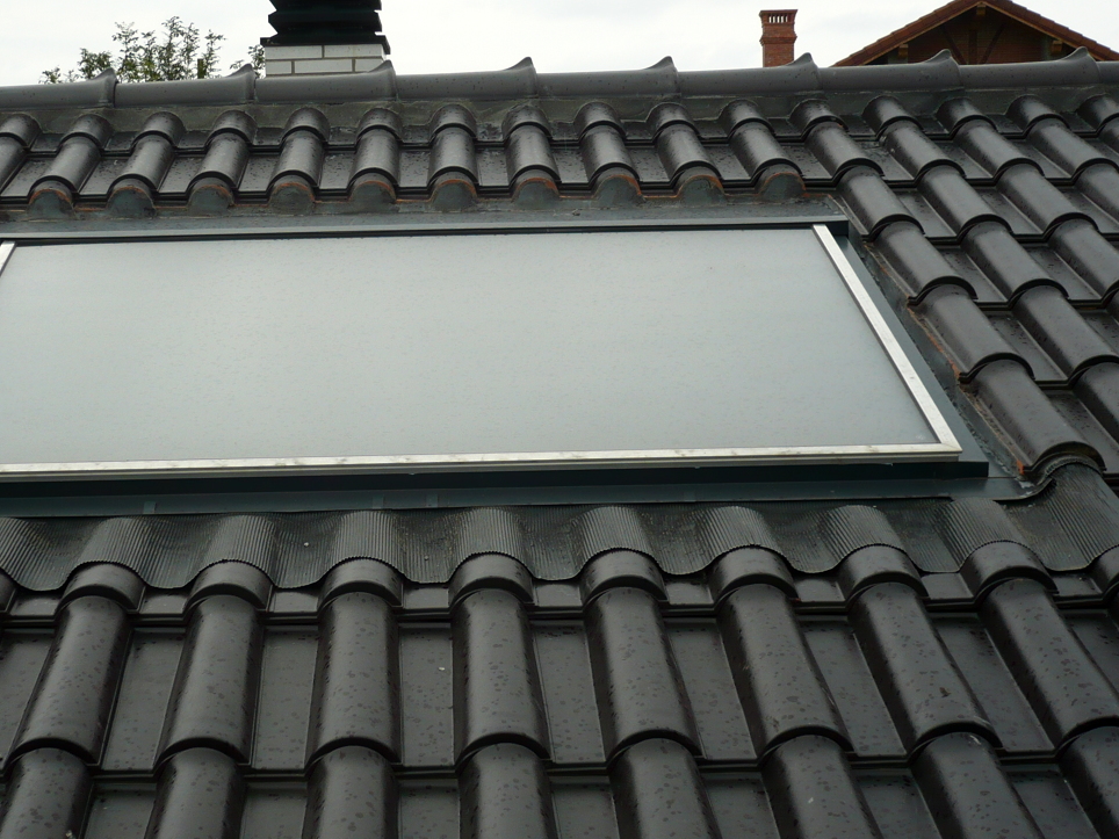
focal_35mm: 56
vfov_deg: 26.1
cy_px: 354
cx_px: 432
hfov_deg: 34.2
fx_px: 1810
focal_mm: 7.5
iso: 100
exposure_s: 1/200
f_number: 3.2
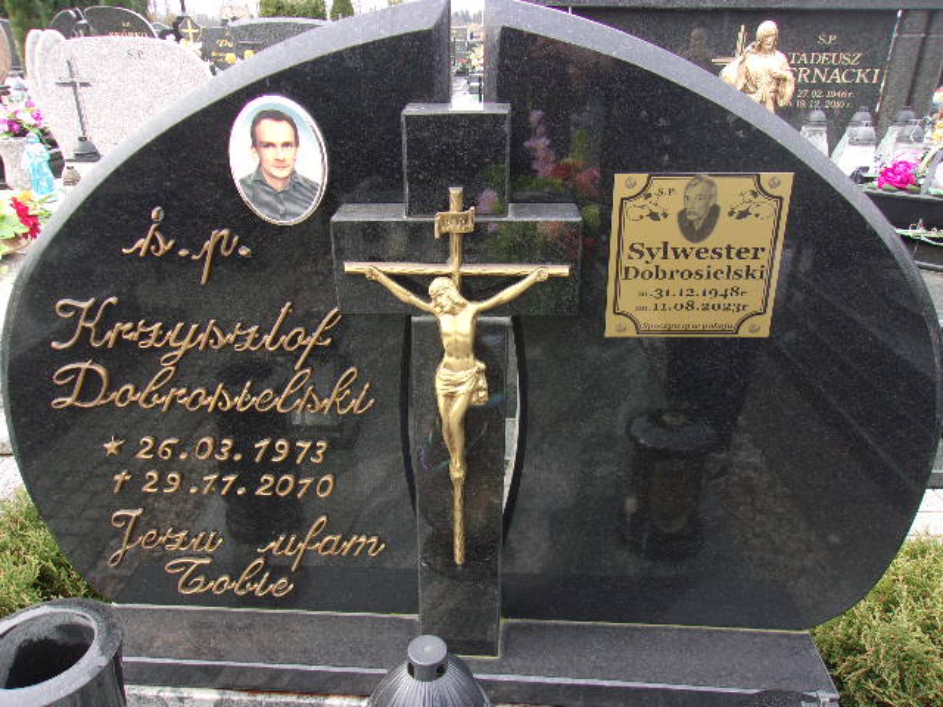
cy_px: 354
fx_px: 736
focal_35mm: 27
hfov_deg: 65.3
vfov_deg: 51.4
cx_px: 472
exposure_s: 1/160
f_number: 3
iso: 80
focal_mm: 4.9
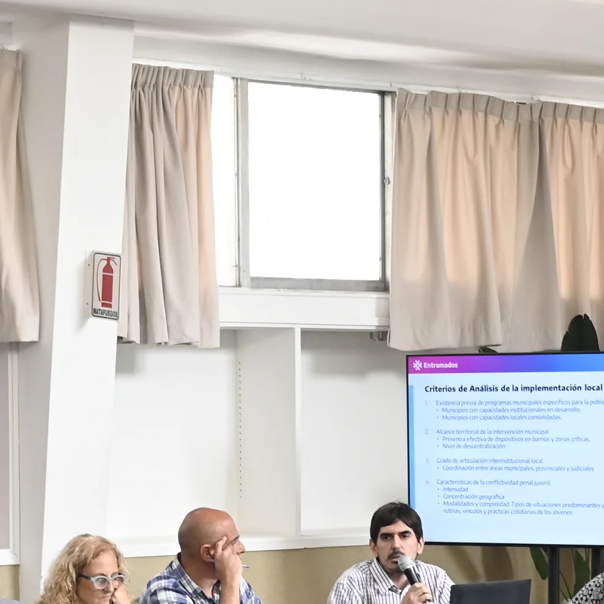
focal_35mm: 140
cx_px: 193
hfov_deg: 12.5
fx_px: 2764
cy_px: 671
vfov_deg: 12.3
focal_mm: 35
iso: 1250
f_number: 3.5
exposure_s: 1/160
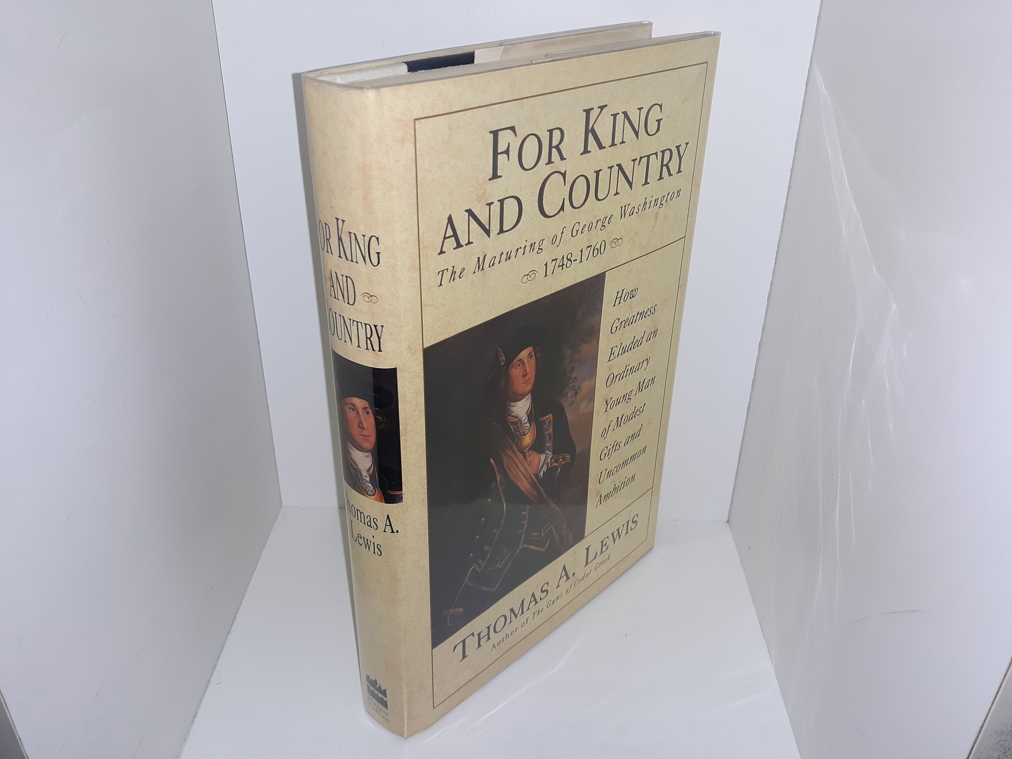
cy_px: 380
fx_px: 819
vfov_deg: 49.7
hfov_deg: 63.4
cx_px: 506
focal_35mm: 28
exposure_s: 1/134
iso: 40
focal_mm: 3.7
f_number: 1.7
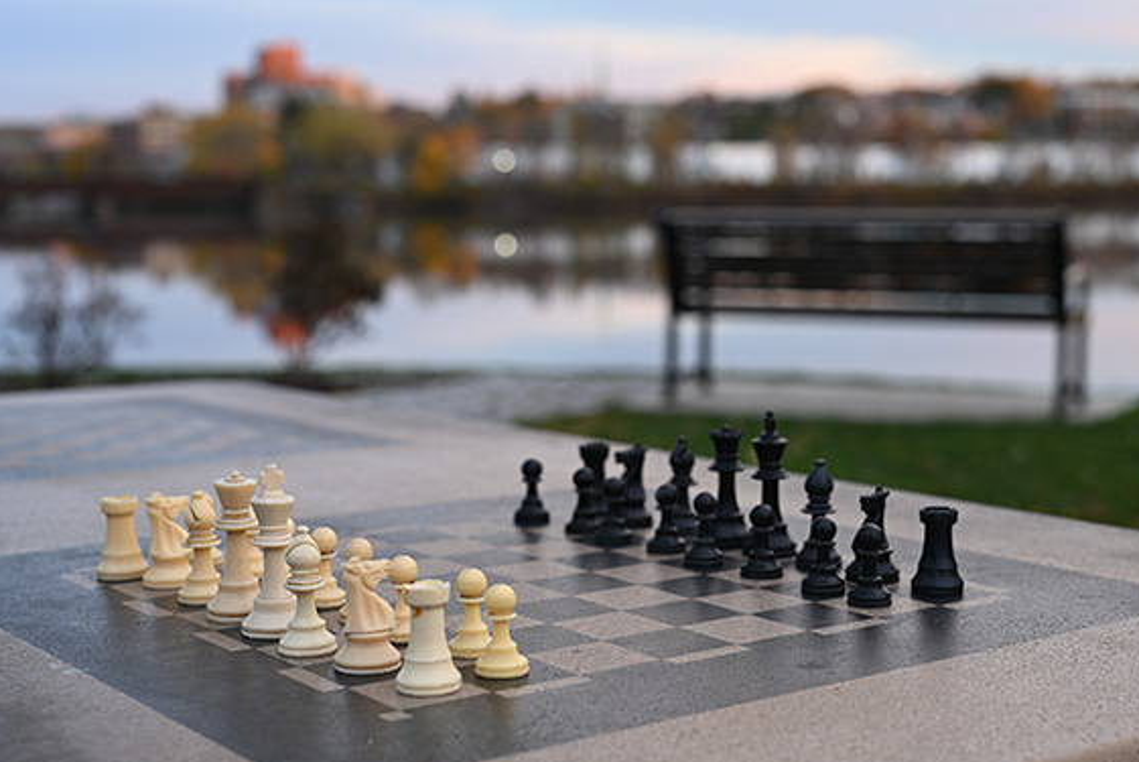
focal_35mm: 57
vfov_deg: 23.8
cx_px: 644
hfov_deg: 35.0
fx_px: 1805
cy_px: 430
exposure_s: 1/8
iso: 64
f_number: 4
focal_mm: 50
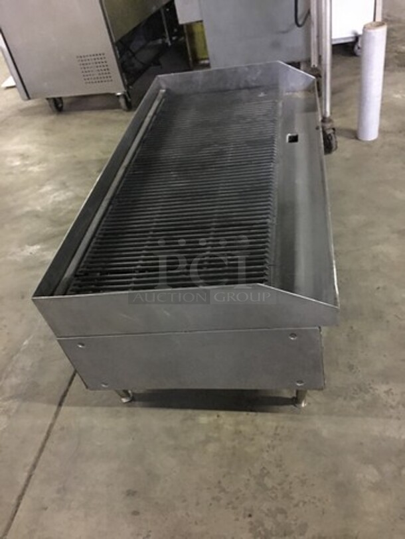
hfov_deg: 48.2
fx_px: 452
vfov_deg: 61.7
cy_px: 270
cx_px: 202
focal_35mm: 29
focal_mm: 4.15
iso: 160
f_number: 2.2
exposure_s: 1/4
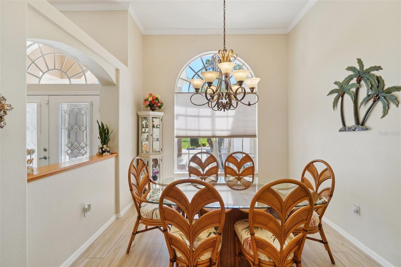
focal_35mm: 15
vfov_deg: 77.3
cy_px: 134
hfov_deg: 100.4
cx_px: 200
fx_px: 167
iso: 100
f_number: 8
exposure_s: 1/30
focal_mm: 10
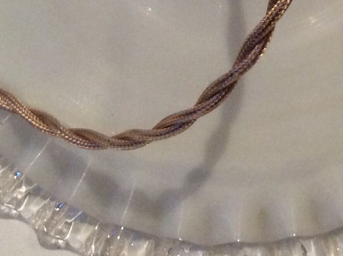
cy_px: -10
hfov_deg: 20.6
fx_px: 930
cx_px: 276
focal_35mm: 94
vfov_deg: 15.4
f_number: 2.4
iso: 200
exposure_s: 1/25
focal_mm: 3.3
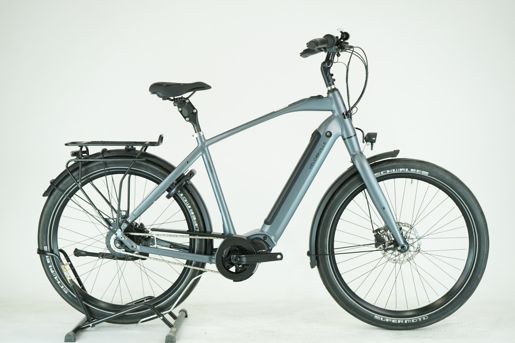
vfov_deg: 25.5
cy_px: 172
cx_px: 258
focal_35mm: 53
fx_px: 758
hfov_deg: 37.5
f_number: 5.6
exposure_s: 1/200
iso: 1600
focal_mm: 53
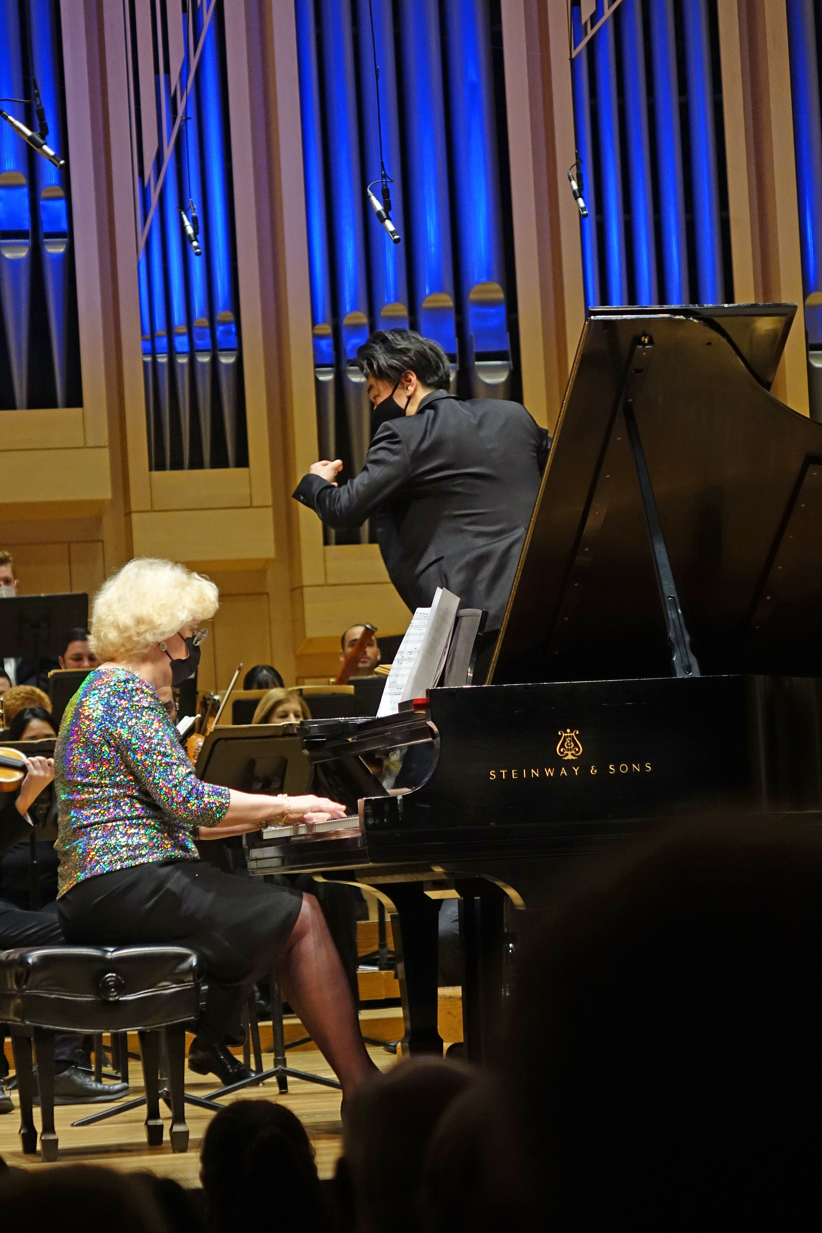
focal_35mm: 143
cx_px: 411
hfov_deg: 9.6
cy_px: 616
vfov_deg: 14.3
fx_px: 4897
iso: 800
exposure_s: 1/160
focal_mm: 52.54
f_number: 2.8
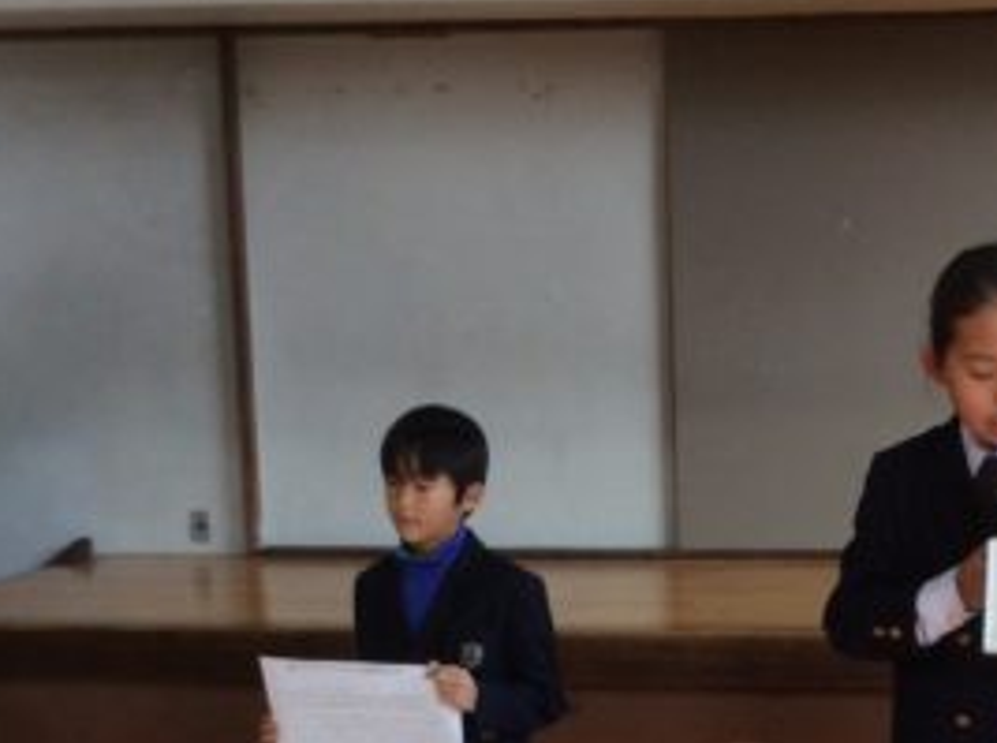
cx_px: 866
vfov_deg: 17.2
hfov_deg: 22.8
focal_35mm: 84
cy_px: 711
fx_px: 2414
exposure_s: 1/120
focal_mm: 3.3
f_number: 2.4
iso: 50
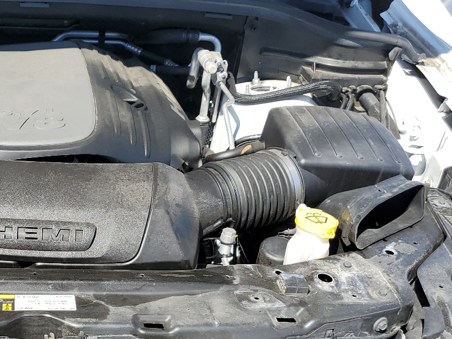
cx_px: 33
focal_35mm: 51
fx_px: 666
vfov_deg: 28.1
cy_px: 259
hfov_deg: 35.0
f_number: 1.5
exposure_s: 1/1667
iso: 50
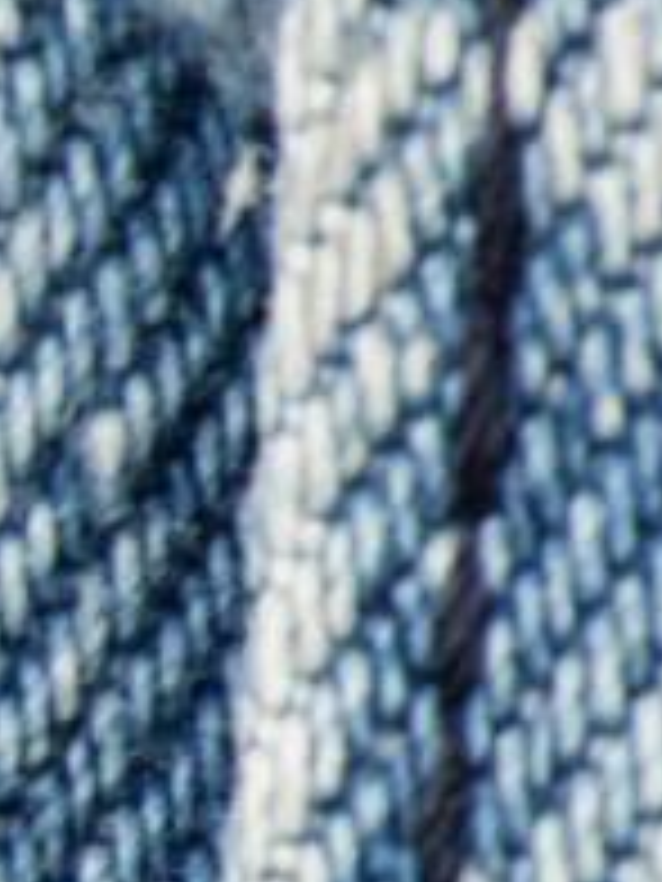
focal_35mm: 669
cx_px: -2198
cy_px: 1046
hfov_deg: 2.2
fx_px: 17059
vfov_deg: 3.0
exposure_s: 1/200
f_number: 22
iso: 200
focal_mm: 105
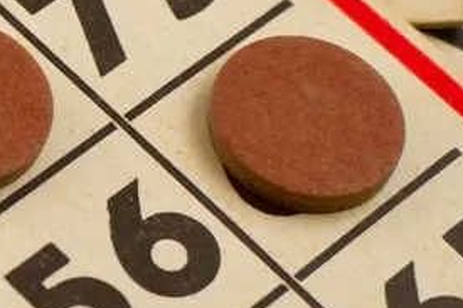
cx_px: -460
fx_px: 2946
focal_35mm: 229
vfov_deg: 6.0
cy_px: 76
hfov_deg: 8.5
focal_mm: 35
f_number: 5
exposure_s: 1/160
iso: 400
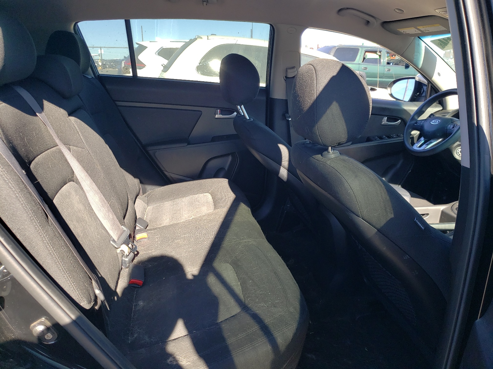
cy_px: 184
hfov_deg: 67.3
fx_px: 370
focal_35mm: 26
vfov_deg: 53.1
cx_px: 246
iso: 50
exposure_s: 1/385
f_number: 1.5
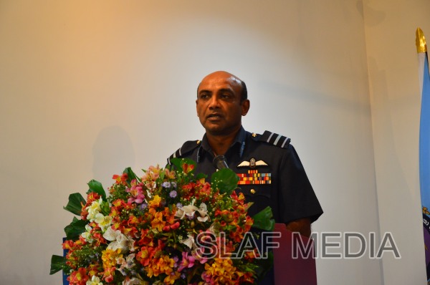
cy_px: 142
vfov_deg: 13.8
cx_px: 215
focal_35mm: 99
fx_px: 1181
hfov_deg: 20.6
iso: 800
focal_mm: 66
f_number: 5.3
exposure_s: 1/30
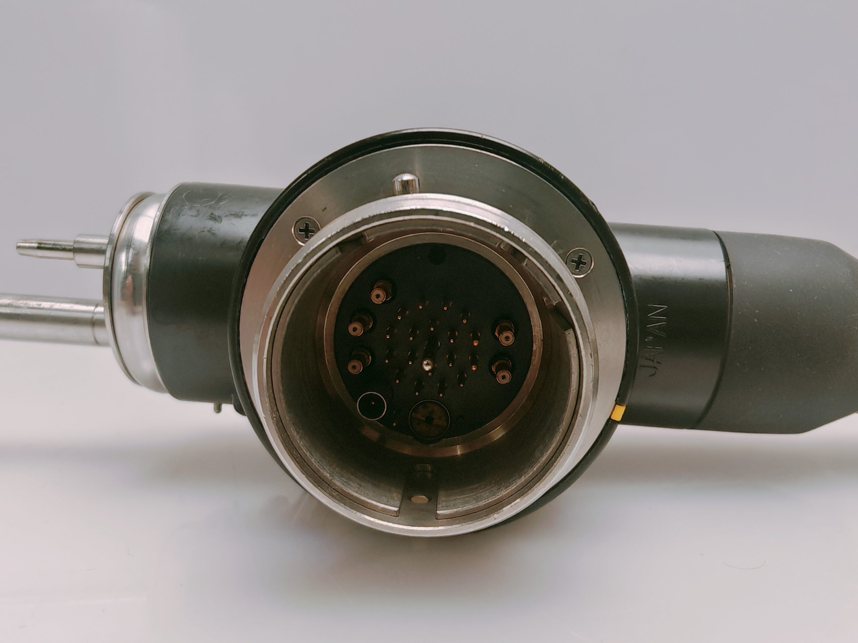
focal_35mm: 27
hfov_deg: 65.3
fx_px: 669
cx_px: 429
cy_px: 322
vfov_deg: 51.4
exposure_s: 1/50
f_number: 2
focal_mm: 1.82
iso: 64
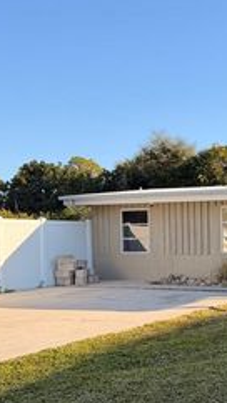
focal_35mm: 54
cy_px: 266
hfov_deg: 20.9
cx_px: 265
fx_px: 578
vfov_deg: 38.1
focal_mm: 6.76
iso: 80
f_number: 1.78
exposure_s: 1/2000
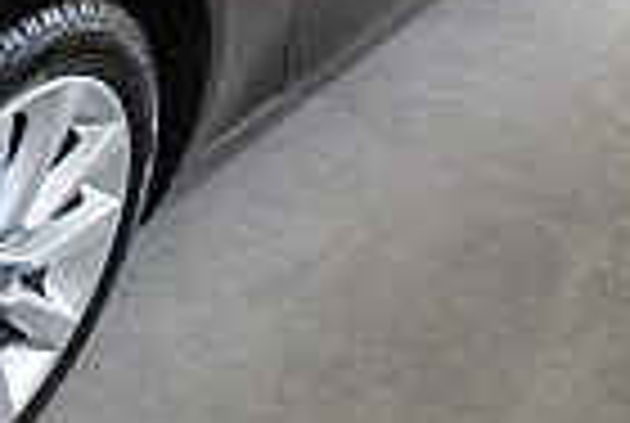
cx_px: -148
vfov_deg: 17.5
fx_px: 1350
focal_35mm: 77
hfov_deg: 23.7
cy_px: 34
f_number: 3.5
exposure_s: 1/60
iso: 900
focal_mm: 18
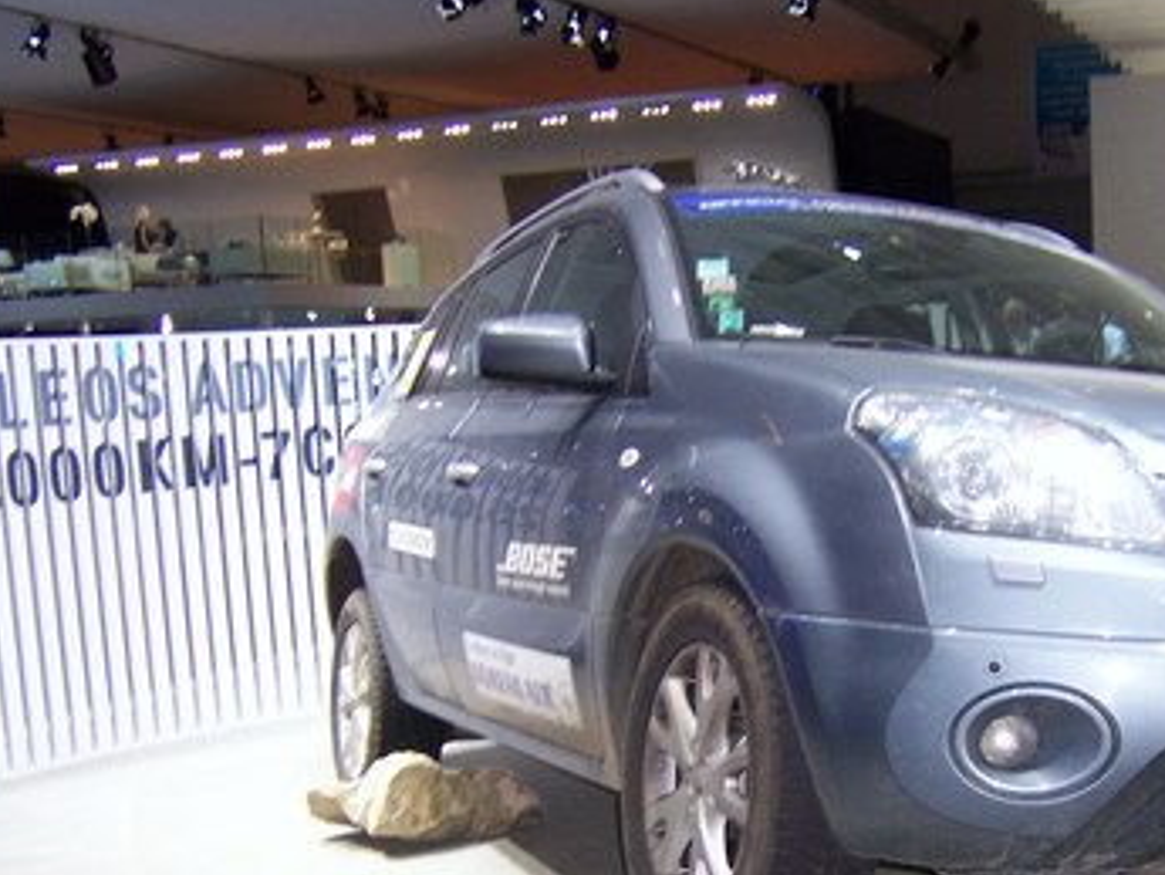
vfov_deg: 28.2
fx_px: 1717
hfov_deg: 37.0
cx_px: 802
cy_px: 635
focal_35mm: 51
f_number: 2.8
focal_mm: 5.5
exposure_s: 1/90
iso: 140
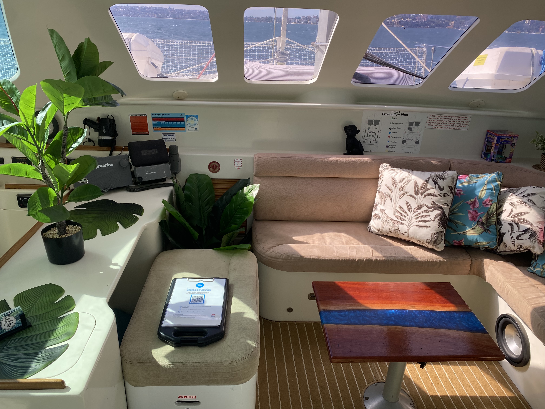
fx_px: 409
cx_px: 272
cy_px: 204
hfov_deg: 67.3
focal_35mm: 26
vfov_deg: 53.1
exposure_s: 1/613
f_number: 1.8
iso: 32
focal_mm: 4.25
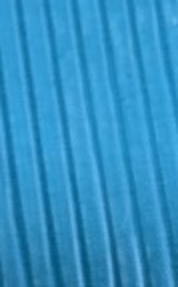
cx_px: -419
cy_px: 33
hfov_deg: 7.1
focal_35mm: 156
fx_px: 1214
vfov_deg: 13.3
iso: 125
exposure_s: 1/60
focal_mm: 4.25
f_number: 1.8
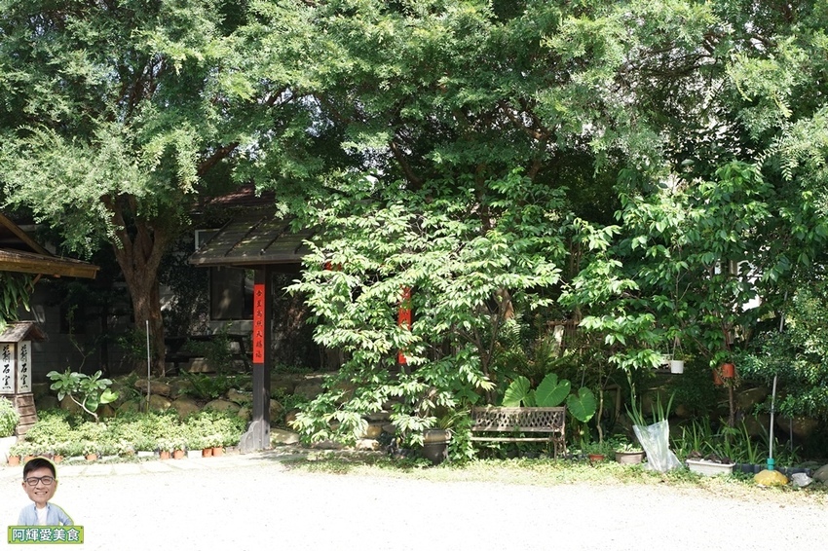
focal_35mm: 50
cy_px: 276
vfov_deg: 27.0
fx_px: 1149
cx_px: 414
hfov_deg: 39.6
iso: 800
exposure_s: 1/250
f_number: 9
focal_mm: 50
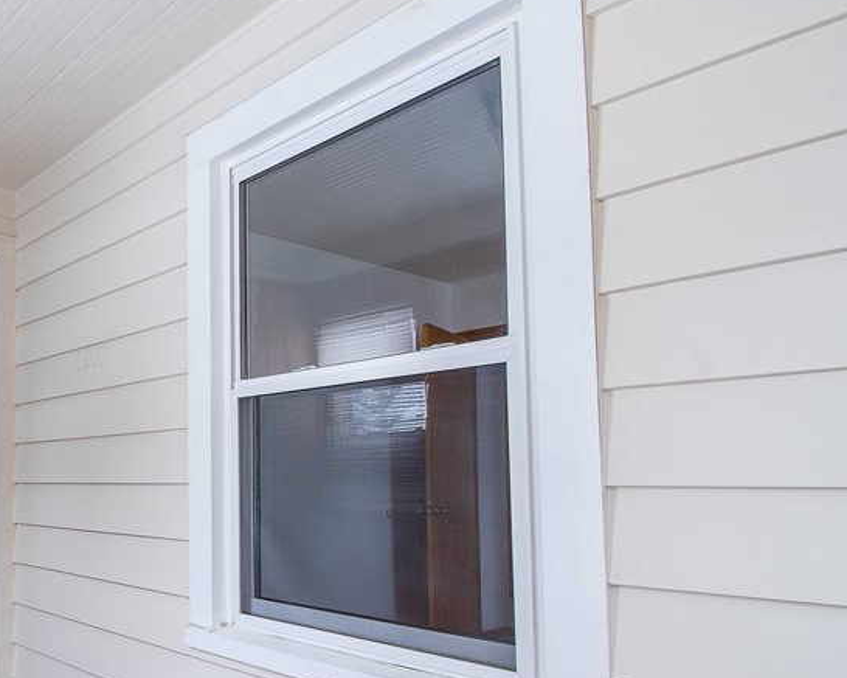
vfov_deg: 50.8
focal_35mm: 28
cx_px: 88
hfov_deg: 54.4
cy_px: 438
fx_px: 702
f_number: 11
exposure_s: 1.3
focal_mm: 10
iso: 250
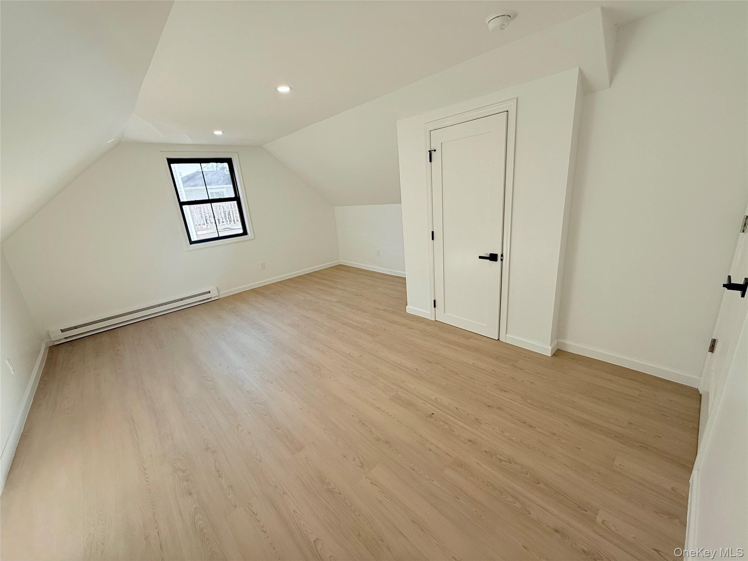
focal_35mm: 14
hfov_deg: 102.1
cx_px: 374
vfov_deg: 85.7
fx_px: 303
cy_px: 280
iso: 64
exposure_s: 1/217
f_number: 2.2
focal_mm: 2.22
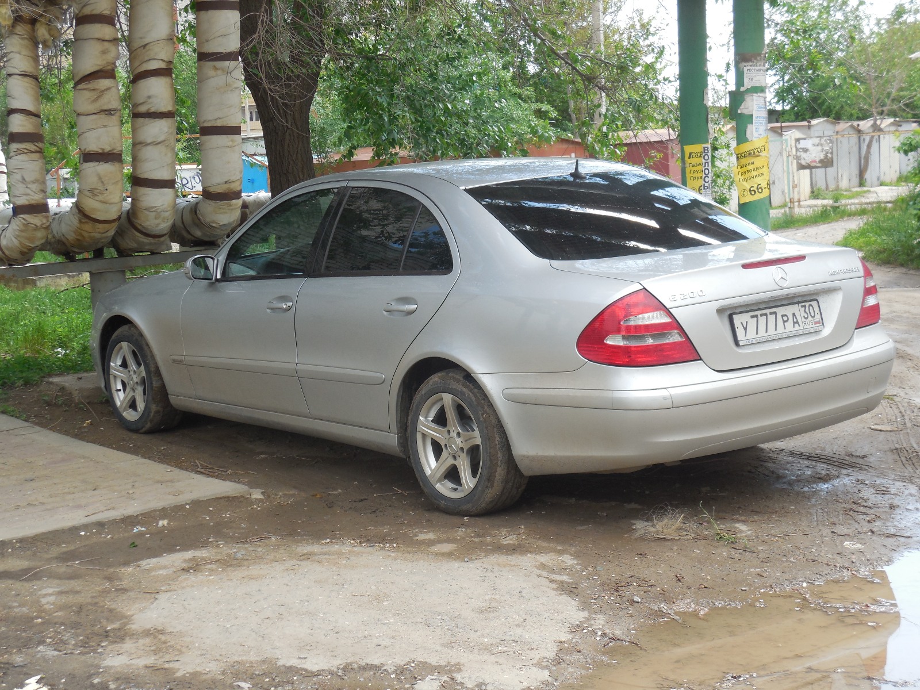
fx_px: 1754
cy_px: 345
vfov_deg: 22.3
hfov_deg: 29.4
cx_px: 460
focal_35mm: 66
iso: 125
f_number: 4.2
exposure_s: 1/200
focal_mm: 10.9
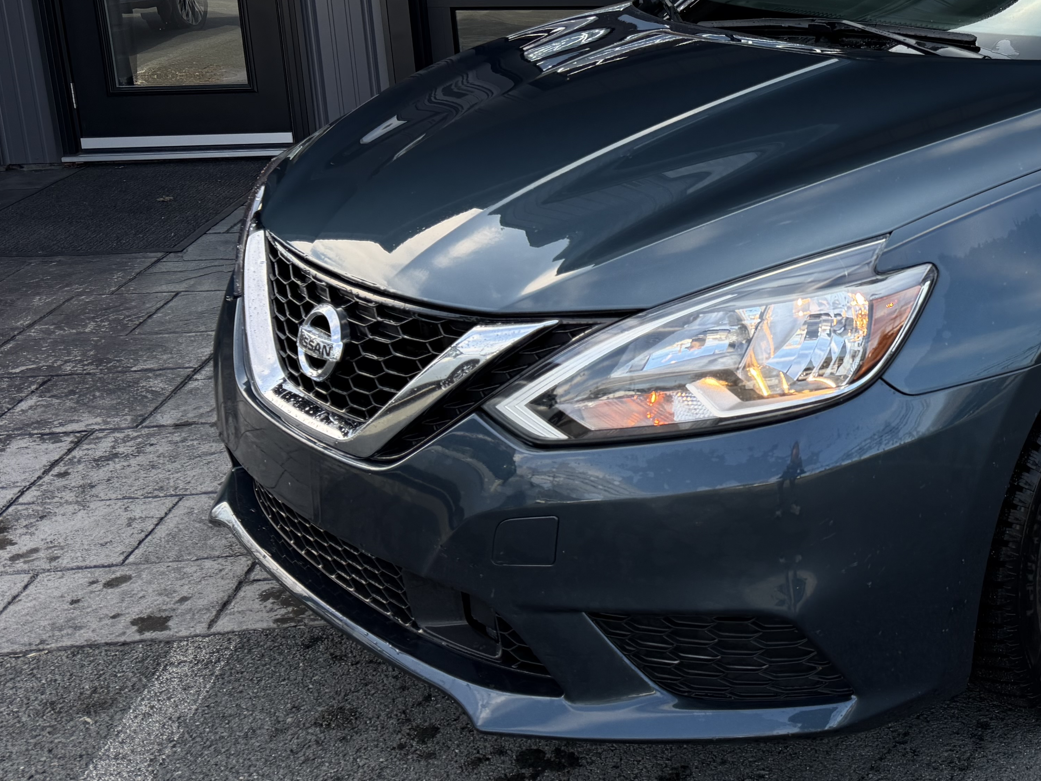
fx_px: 1383
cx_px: 939
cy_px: 224
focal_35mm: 46
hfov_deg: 38.4
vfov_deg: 31.1
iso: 100
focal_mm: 6.76
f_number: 1.78
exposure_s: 1/920
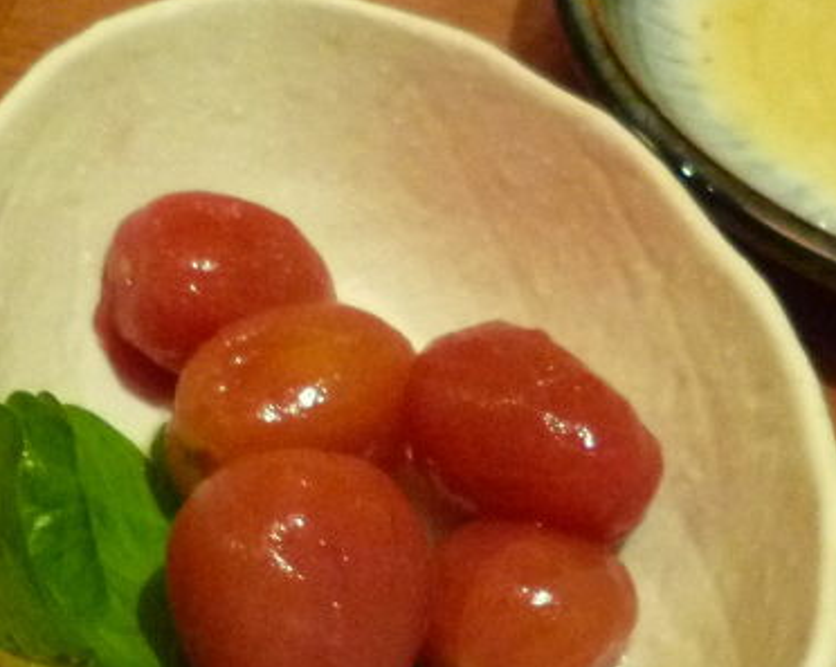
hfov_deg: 44.8
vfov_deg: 36.1
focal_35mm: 41
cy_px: 449
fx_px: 1014
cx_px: 402
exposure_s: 1/20
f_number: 2.5
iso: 400
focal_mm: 4.3
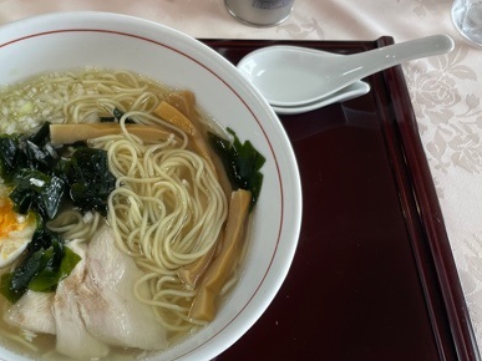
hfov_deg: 42.4
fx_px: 599
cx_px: 116
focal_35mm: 43
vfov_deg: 33.5
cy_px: 219
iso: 100
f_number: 1.6
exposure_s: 1/100
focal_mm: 4.2
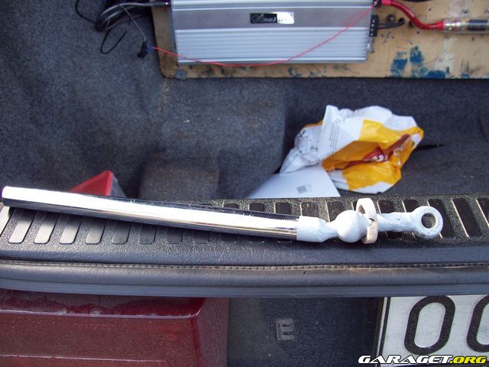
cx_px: 244
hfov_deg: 51.4
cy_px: 184
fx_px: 509
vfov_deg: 39.7
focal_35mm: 36
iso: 80
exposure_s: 1/72.6
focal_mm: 6
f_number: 2.7
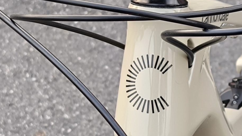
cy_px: 65
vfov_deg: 8.0
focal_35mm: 152
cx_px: 148
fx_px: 975
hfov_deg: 14.1
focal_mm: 6.92
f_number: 1.9
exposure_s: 1/100
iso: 100
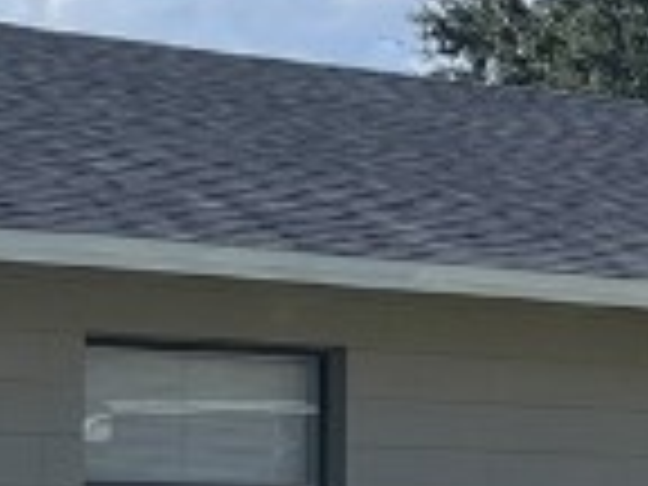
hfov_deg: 11.1
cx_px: 90
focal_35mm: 178
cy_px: 508
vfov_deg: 8.3
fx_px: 3332
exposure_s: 1/3663
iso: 32
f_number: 1.6
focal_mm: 5.1
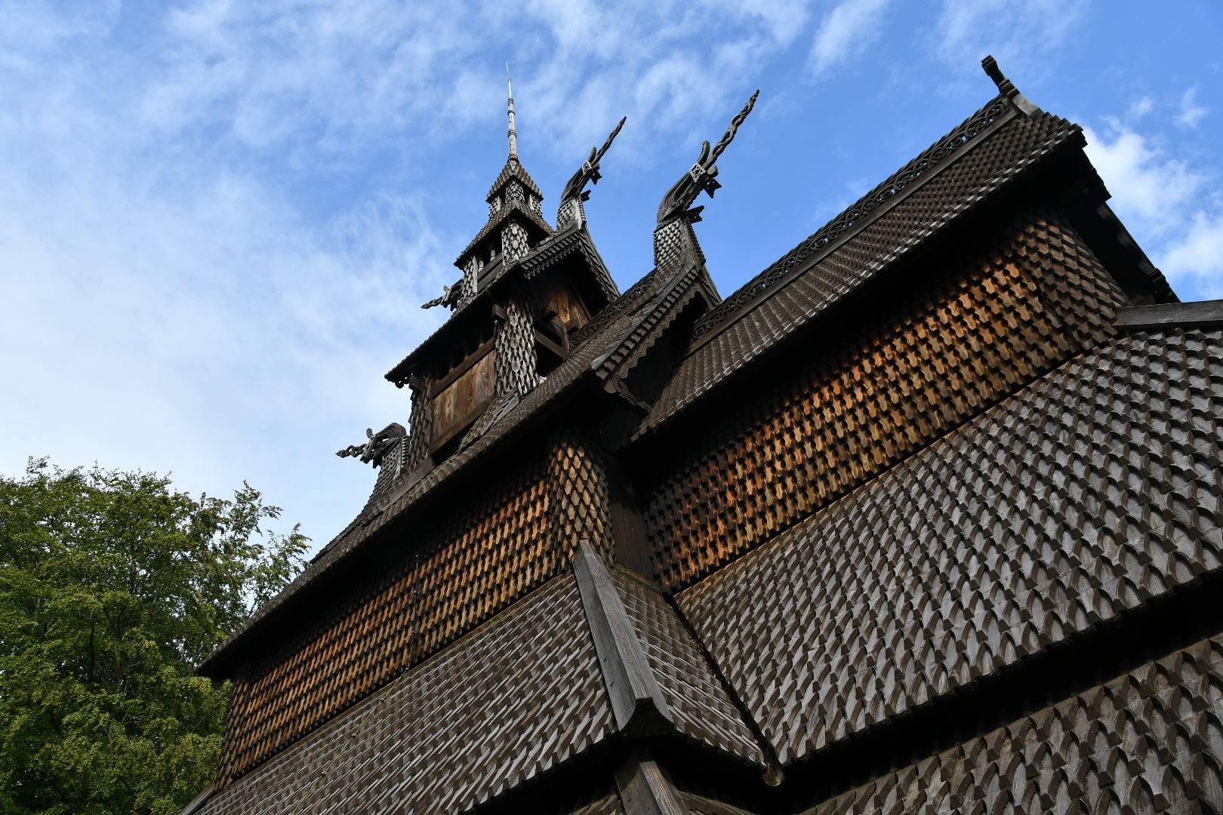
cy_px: 408
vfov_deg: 47.9
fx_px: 917
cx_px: 612
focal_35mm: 27
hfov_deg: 67.4
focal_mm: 18
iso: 100
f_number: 8
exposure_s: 1/250
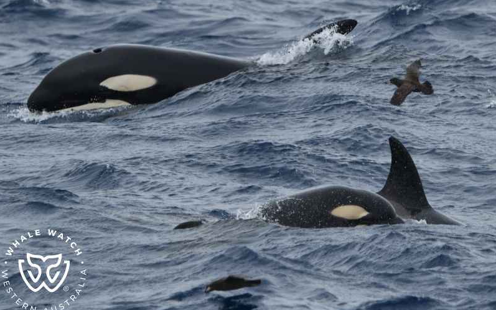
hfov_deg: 5.3
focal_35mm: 399
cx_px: 248
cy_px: 151
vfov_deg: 3.3
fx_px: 5393
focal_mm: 390
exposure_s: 1/8000
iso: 900
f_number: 6
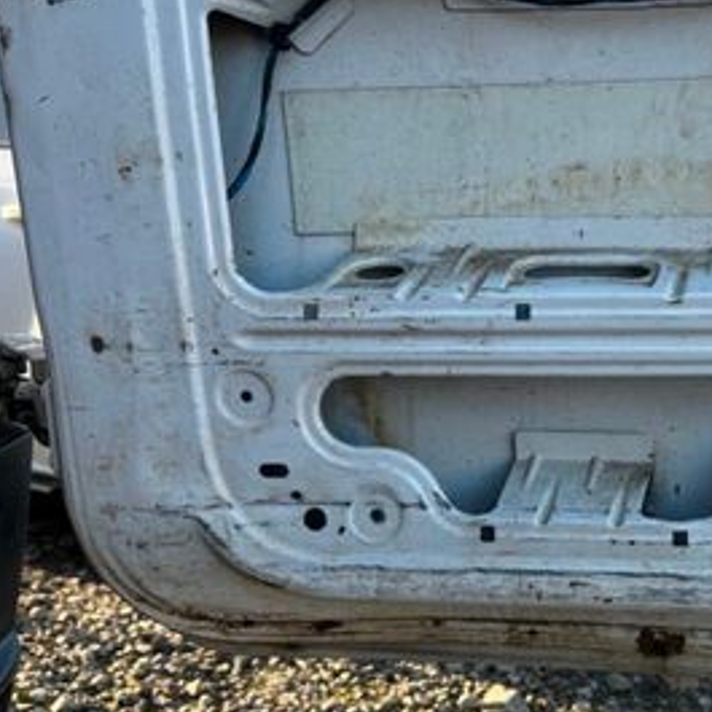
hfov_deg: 33.7
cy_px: 376
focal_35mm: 48
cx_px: 623
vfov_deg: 35.3
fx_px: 1117
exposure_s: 1/458
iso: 80
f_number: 1.78
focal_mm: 6.86
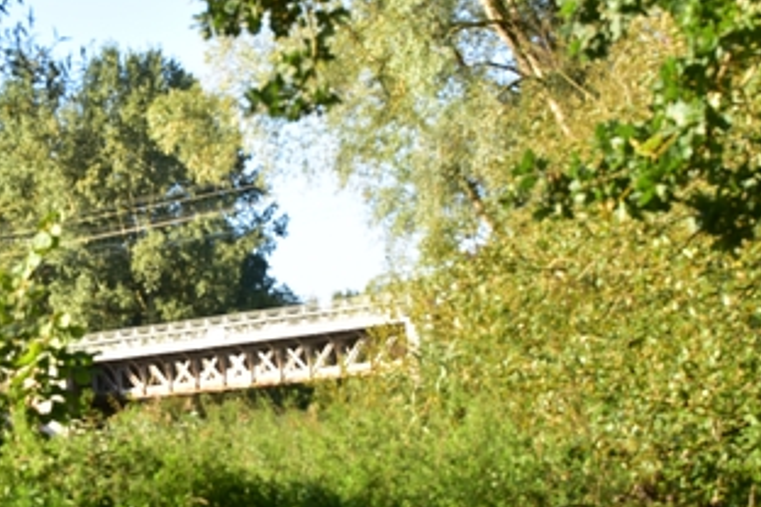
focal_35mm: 98
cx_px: 185
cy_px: 314
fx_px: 2071
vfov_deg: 14.0
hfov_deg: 20.6
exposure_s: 1/100
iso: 200
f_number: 11
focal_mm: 34
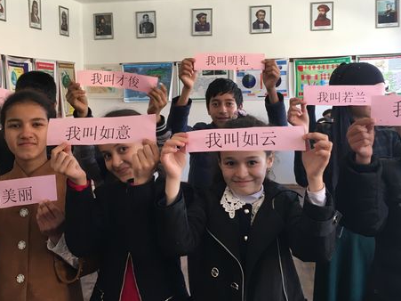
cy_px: 123
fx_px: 521
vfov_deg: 32.1
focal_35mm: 45
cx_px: 188
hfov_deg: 42.1
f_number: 2.2
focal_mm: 4.15
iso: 64
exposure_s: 1/33
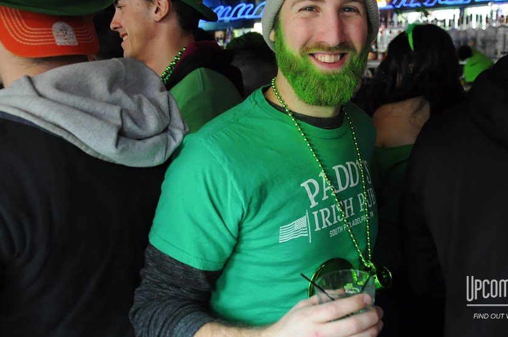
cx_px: 292
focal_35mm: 51
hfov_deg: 38.8
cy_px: 139
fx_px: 719
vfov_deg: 26.4
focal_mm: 28
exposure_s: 1/30
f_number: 4
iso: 800
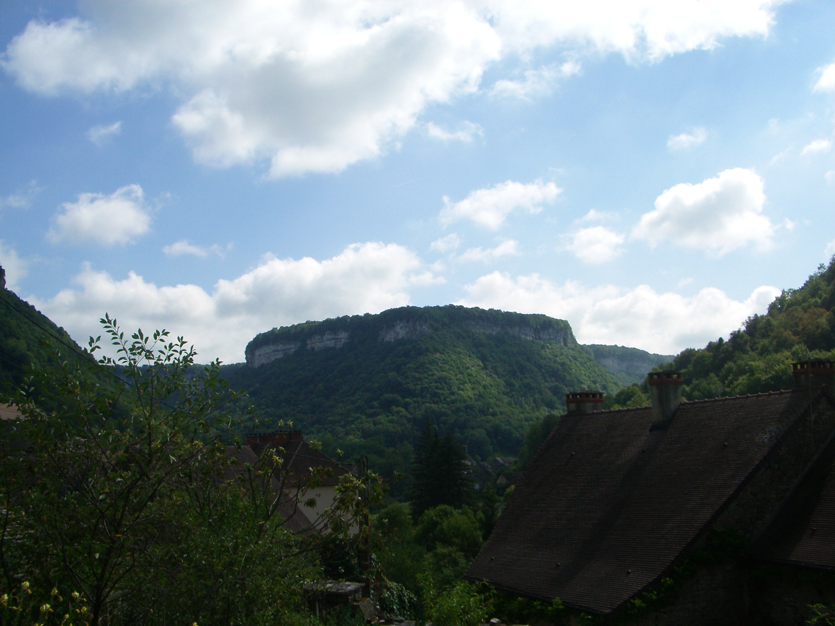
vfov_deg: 40.7
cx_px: 418
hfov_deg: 52.6
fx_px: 844
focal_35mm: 35
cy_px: 313
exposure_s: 1/1000
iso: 80
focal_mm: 5.8
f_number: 4.3
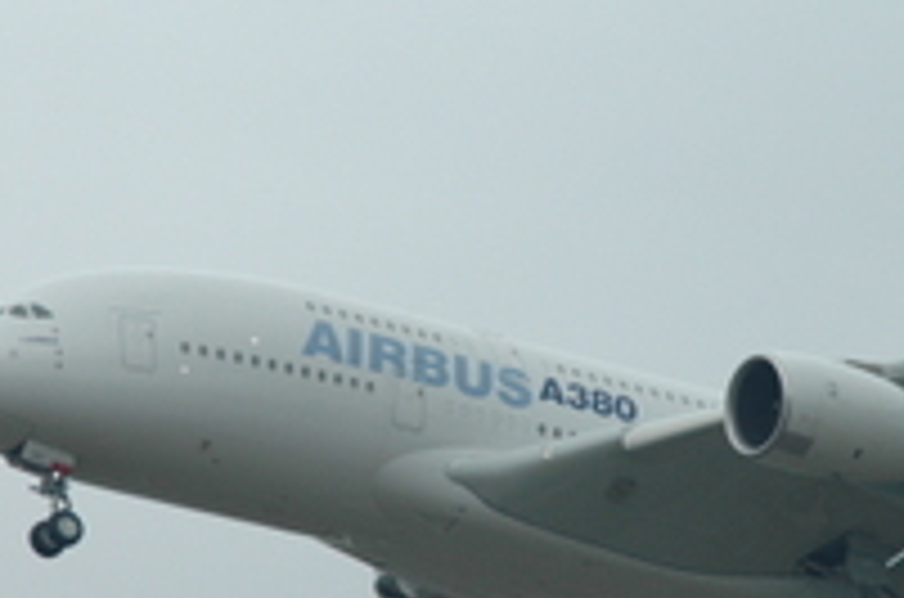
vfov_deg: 5.6
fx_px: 6138
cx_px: 553
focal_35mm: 245
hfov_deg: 8.4
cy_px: 375
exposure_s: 1/800
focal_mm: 82
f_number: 5.6
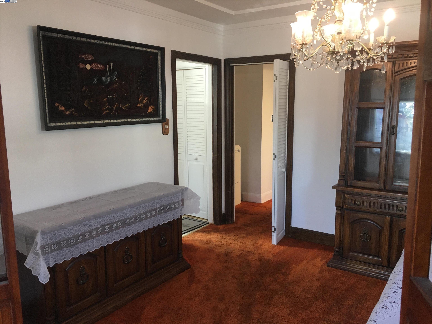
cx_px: 216
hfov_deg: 61.7
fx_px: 362
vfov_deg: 48.2
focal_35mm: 29
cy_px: 162
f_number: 2.2
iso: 100
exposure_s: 1/30
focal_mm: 4.15
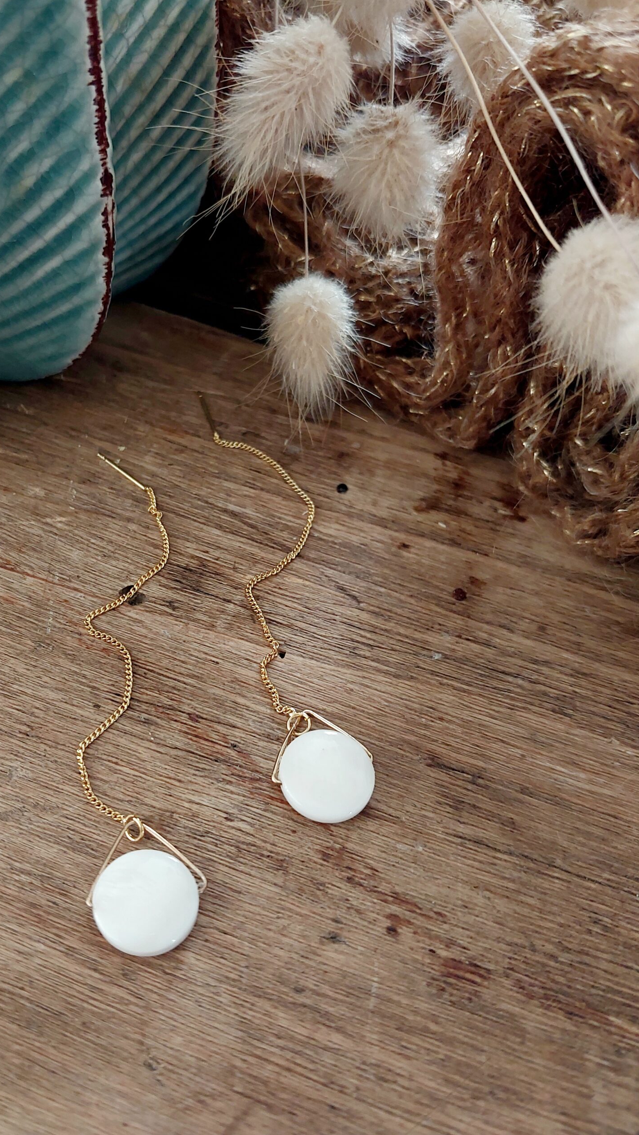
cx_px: 234
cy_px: 563
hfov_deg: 35.4
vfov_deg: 59.5
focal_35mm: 33
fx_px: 994
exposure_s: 1/60.2
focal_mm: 4.6
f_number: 1.8
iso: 200
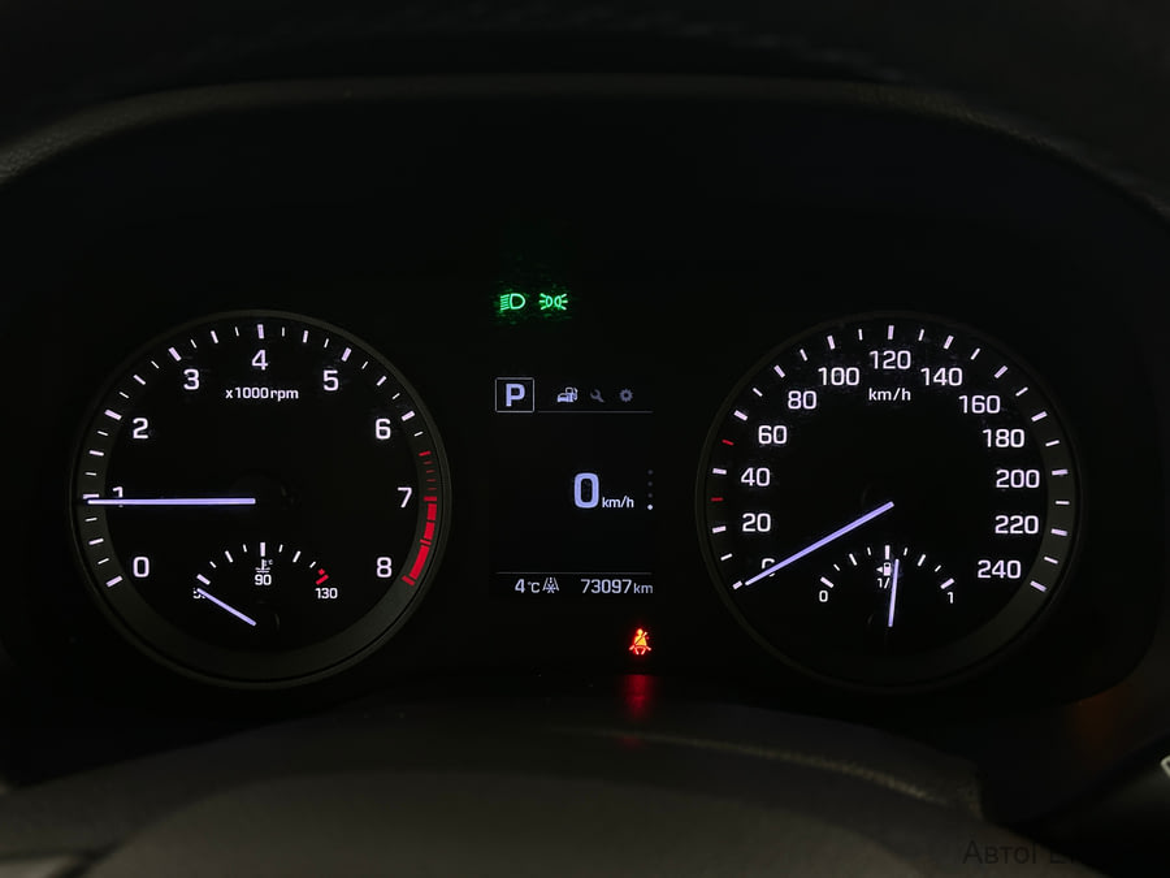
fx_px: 1622
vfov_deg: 30.3
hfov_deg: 39.7
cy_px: 439
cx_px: 585
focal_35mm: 48
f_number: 1.78
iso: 250
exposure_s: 1/50
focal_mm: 6.86
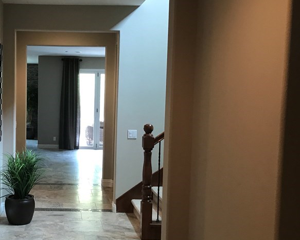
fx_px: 426
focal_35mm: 48
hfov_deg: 37.6
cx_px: 66
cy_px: 127
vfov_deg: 31.4
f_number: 1.8
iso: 50
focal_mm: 3.99
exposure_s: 1/15
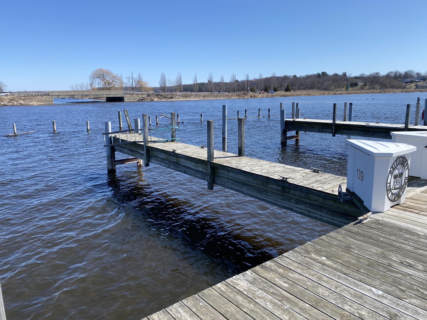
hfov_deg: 67.3
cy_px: 160
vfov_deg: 53.1
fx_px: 321
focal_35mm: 26
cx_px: 214
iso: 32
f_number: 1.8
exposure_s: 1/2358
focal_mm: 4.25
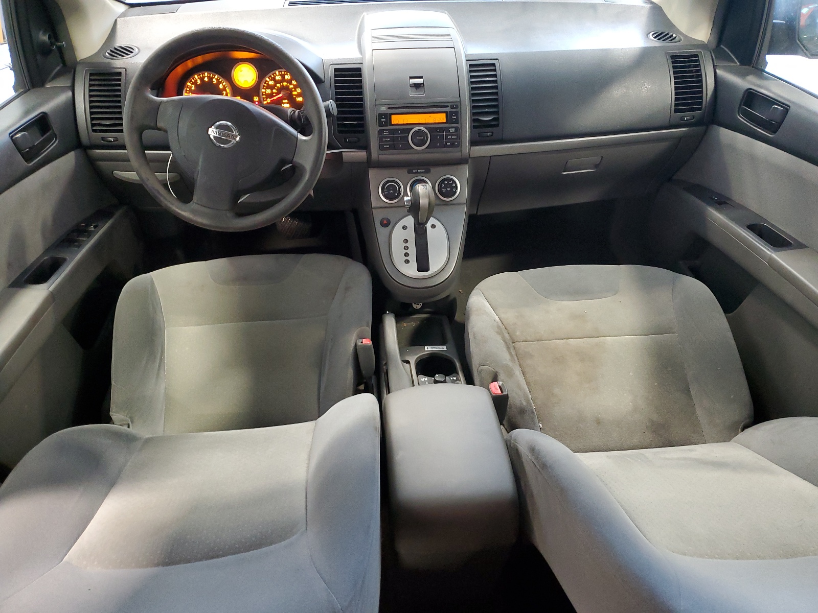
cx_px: 409
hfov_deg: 67.3
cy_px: 306
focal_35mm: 26
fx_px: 614
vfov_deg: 53.1
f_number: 1.5
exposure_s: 1/30
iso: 288
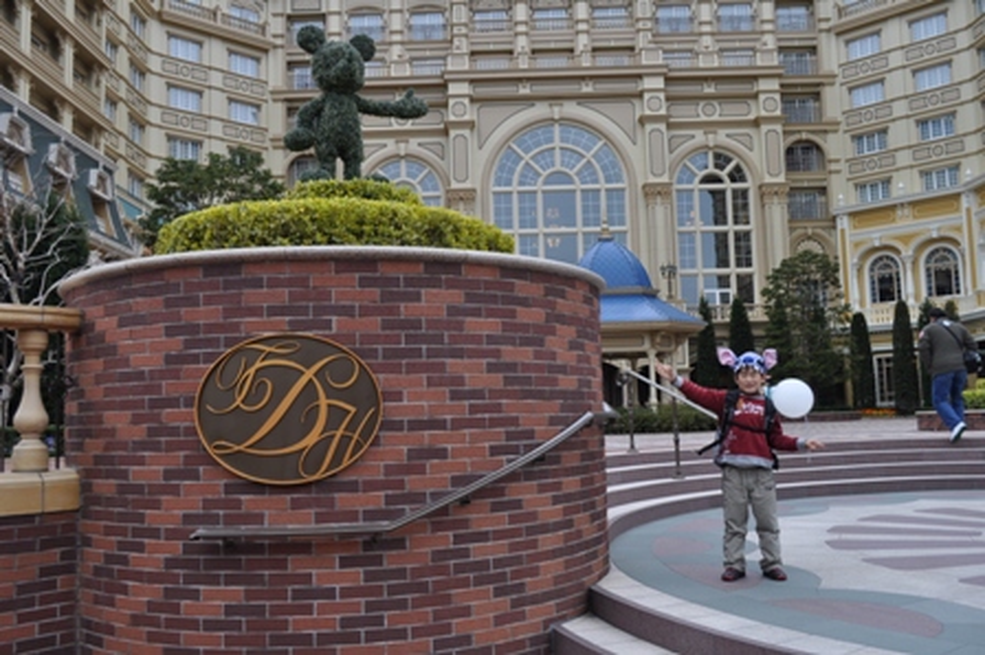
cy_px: 328
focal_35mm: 36
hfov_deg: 53.2
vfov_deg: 36.8
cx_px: 492
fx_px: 984
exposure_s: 1/125
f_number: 5.6
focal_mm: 24
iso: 200
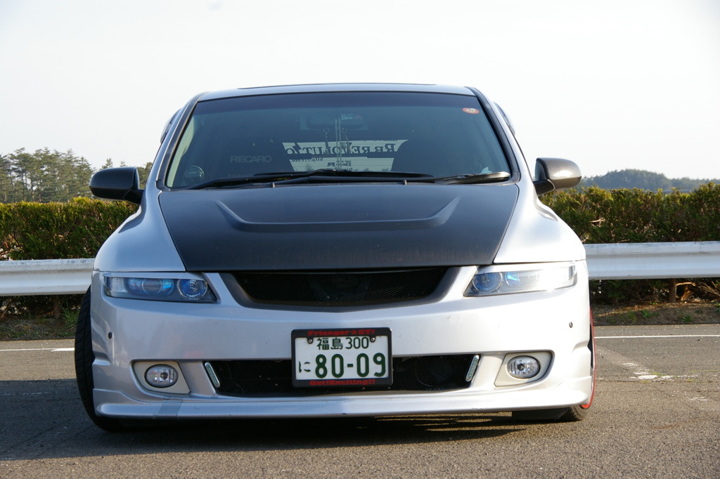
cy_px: 240
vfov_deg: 13.0
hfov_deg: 19.5
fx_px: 2099
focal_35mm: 105
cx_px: 360
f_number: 9.5
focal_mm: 70
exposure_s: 1/125
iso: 200
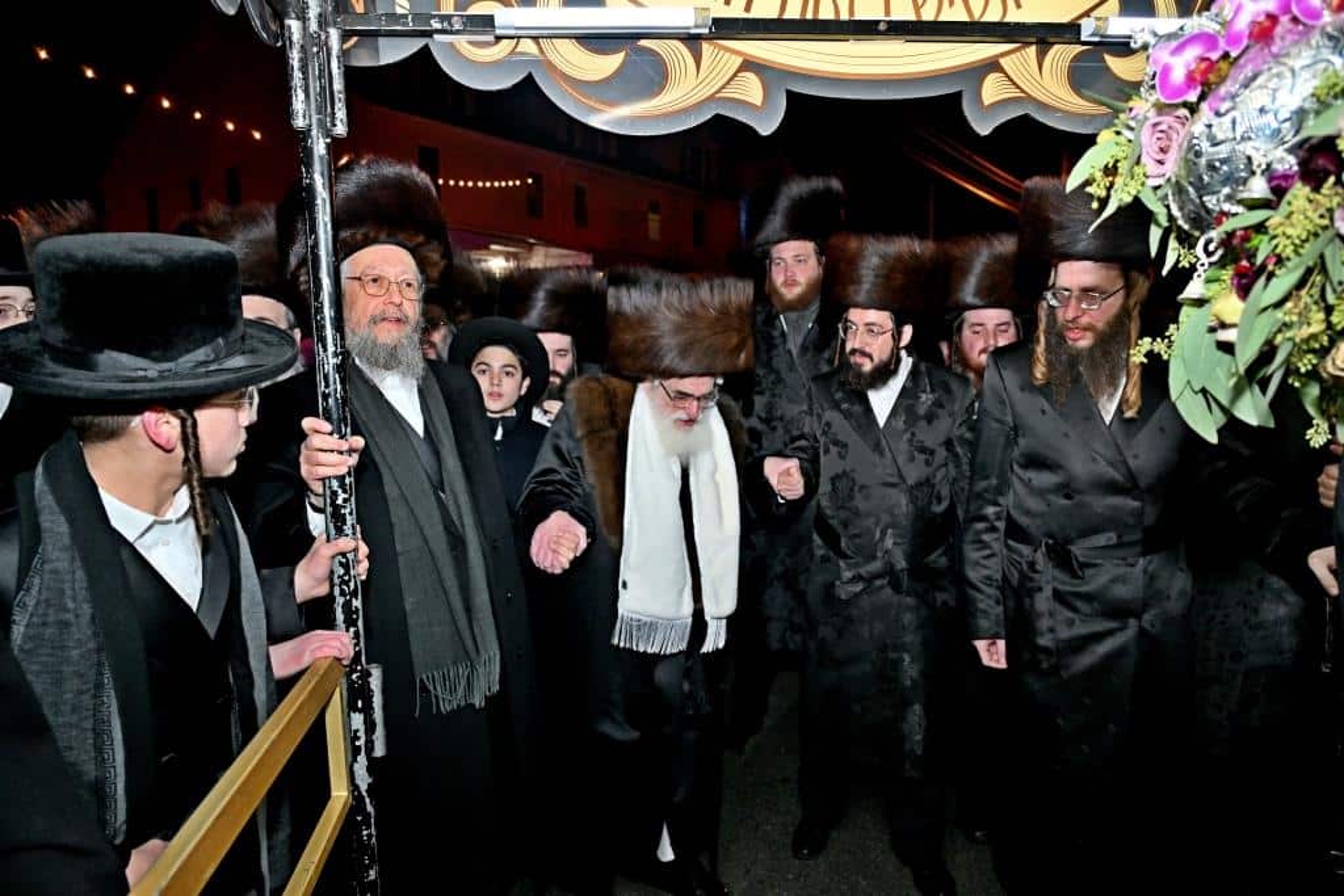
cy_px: 448
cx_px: 672
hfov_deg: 73.7
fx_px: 896
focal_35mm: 24
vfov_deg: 53.1
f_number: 4
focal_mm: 24
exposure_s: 1/200
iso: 800
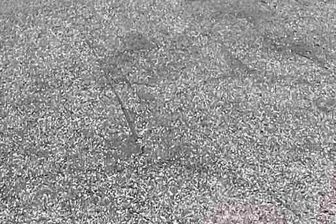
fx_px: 756
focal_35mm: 81
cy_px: -246
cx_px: 141
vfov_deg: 13.9
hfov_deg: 25.0
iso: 32
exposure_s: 1/637
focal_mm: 1.57
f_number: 1.8
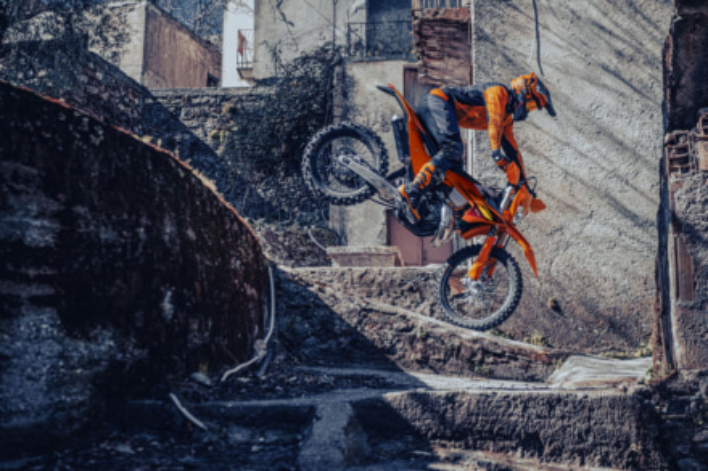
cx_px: 354
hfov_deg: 32.4
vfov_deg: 21.9
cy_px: 236
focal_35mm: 62
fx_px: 1219
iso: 320
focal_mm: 62
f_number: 2.8
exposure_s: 1/3200
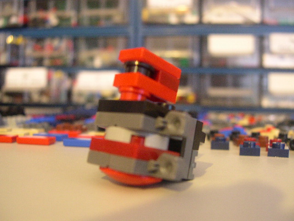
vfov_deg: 37.7
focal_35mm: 38
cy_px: 110
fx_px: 323
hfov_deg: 49.0
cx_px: 147
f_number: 2.8
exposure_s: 1/3
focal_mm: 8
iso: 400
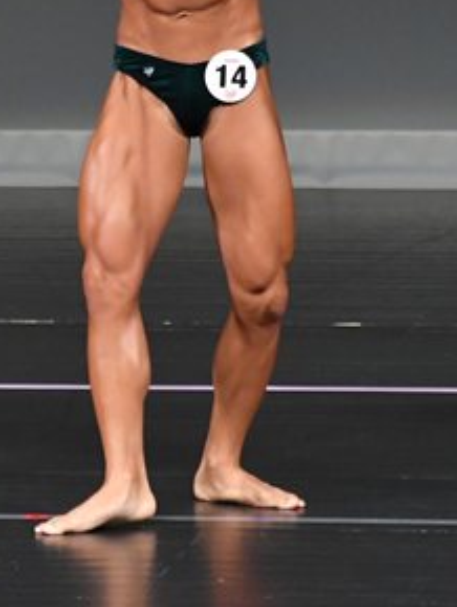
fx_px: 14220
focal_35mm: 809
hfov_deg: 1.8
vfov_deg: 2.4
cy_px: 82
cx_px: 49
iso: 4000
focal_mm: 210
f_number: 5.6
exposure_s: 1/400
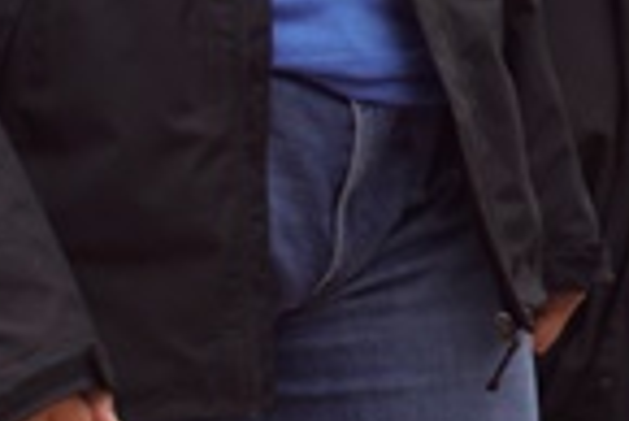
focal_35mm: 361
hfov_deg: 5.6
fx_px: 6321
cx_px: 1128
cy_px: 54
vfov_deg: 3.8
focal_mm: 35
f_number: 4.5
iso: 100
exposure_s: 1/250
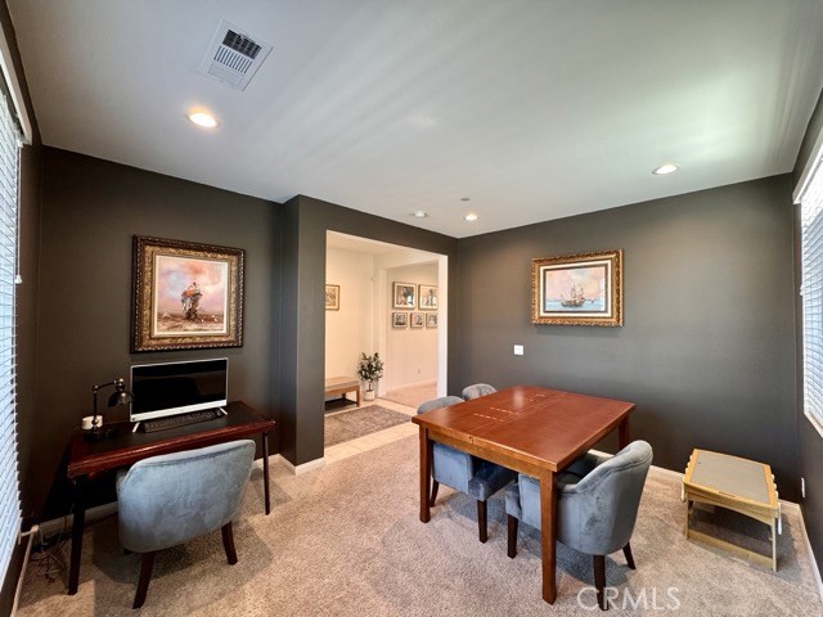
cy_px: 308
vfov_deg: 85.7
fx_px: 333
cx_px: 412
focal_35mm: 14
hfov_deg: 102.1
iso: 250
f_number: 2.2
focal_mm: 2.22
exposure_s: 1/60
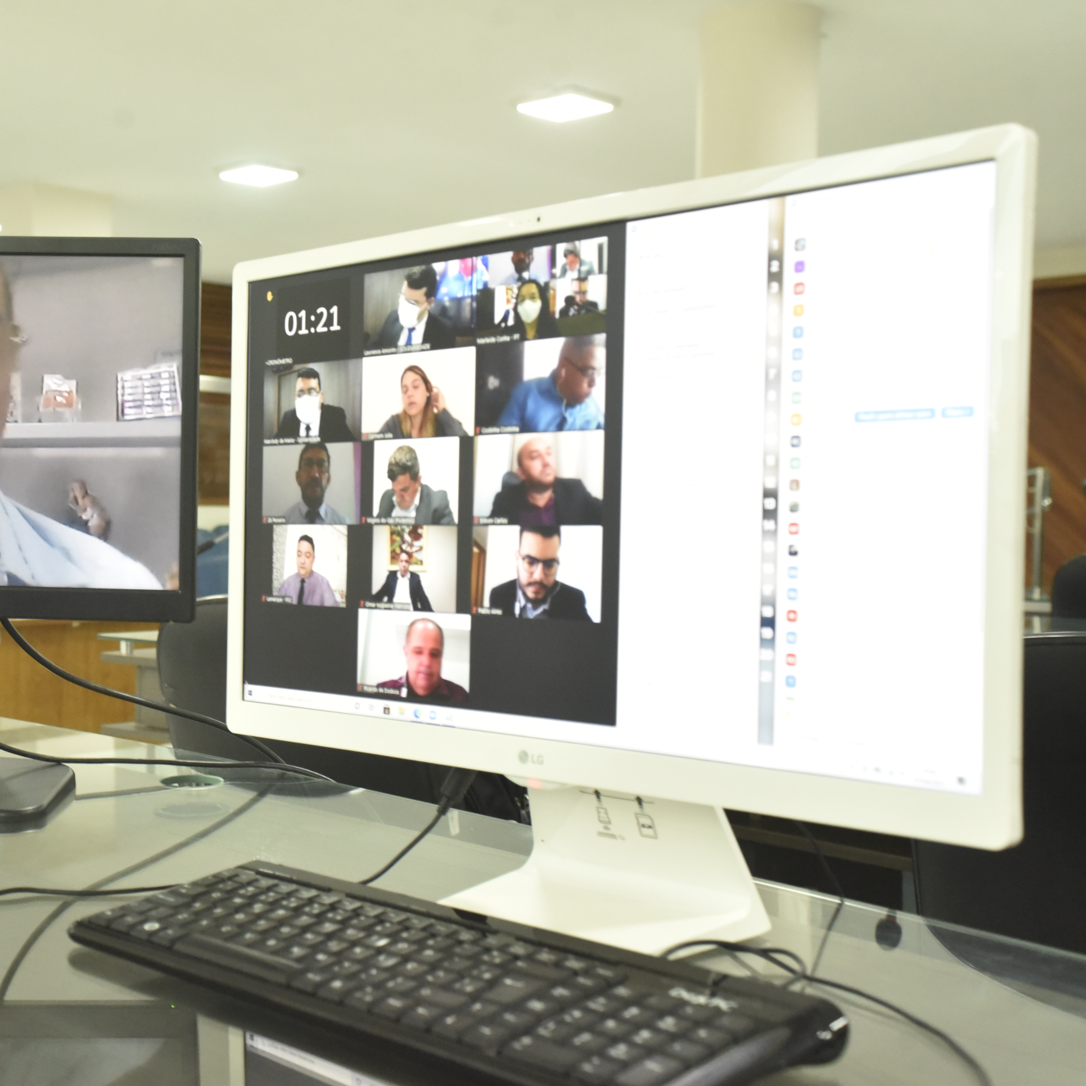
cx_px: 279
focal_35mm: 46
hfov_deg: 36.0
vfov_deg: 36.8
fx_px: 1633
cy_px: 543
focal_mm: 36
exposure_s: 1/160
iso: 6400
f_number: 5.6
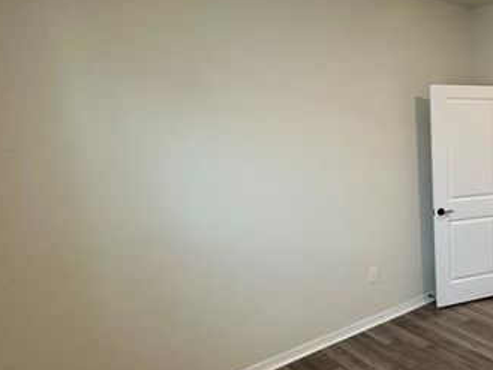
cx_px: 495
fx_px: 427
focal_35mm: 30
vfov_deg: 46.8
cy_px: 195
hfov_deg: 48.9
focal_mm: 2.22
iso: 250
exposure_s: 1/120
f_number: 2.2
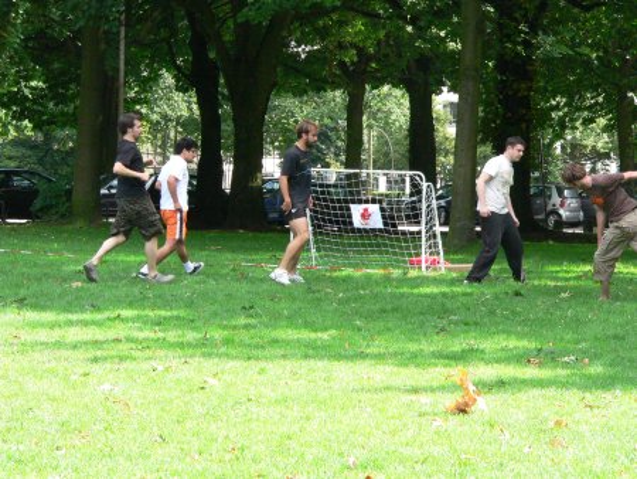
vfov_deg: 9.9
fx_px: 2762
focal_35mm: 150
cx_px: 318
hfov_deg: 13.2
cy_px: 240
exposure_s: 1/320
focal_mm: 25
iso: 400
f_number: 5.6
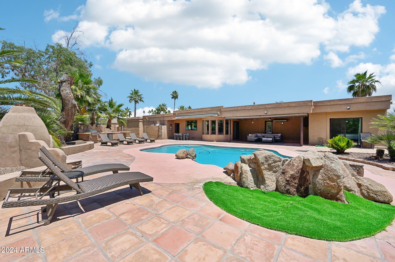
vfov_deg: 81.1
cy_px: 131
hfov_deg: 104.3
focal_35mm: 14
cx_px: 198
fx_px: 153
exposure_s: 1/500
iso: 100
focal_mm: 14
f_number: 8
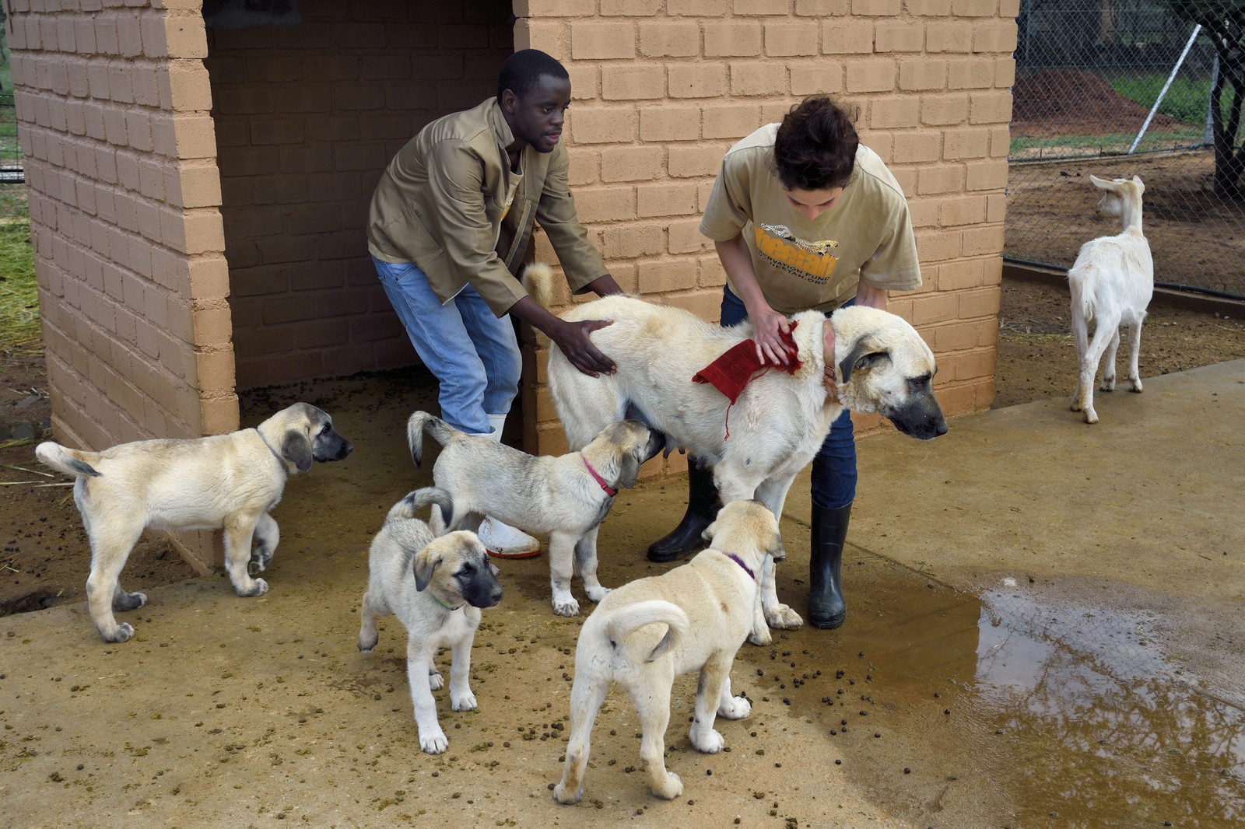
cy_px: 414
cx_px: 622
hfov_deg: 53.1
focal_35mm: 36
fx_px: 1245
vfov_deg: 36.9
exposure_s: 1/250
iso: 200
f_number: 8
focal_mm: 36
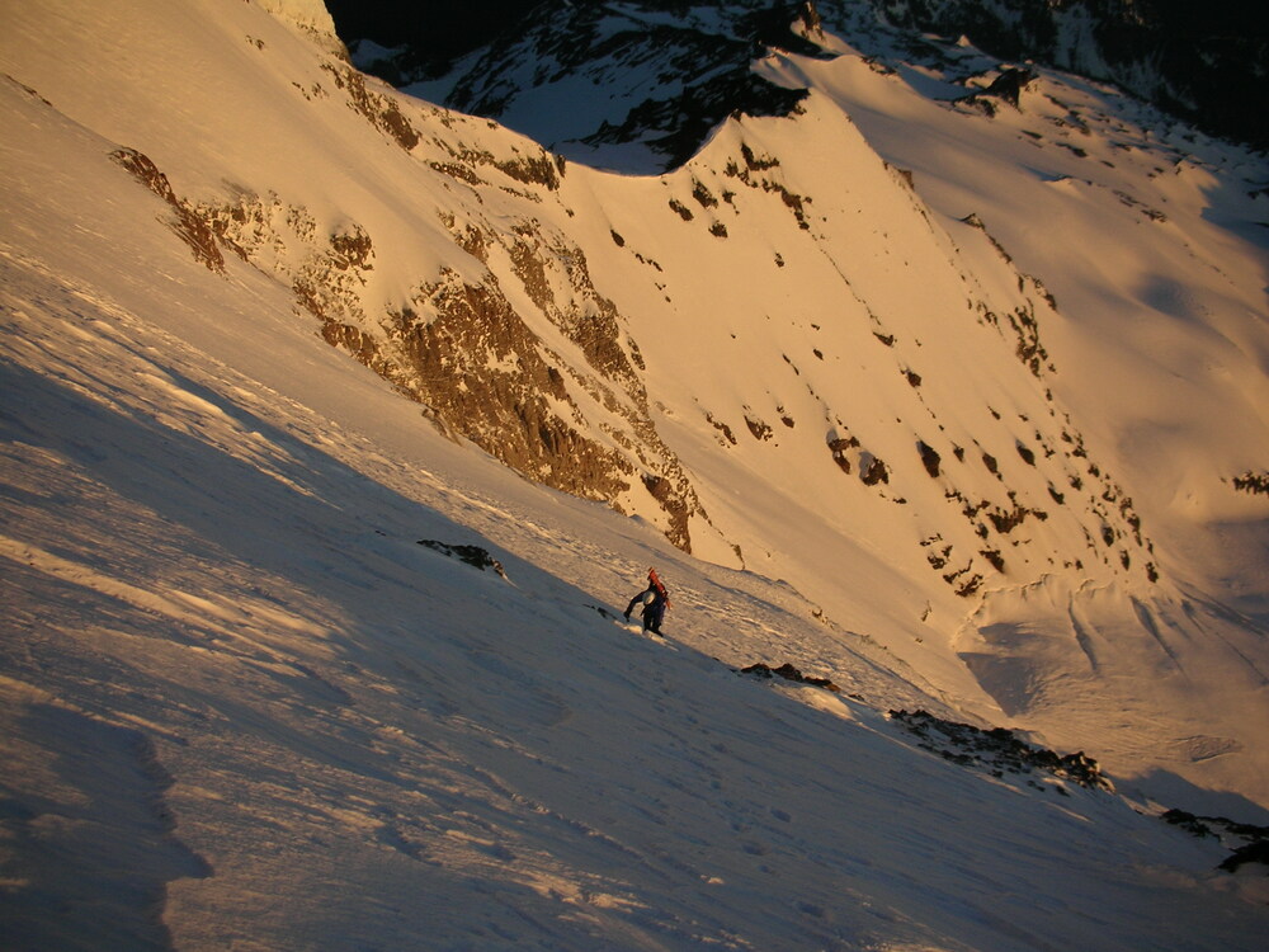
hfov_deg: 52.6
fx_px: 1283
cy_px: 476
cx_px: 634
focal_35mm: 35
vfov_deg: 40.7
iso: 50
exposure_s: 1/51.4
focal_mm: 5.8
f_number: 8.5
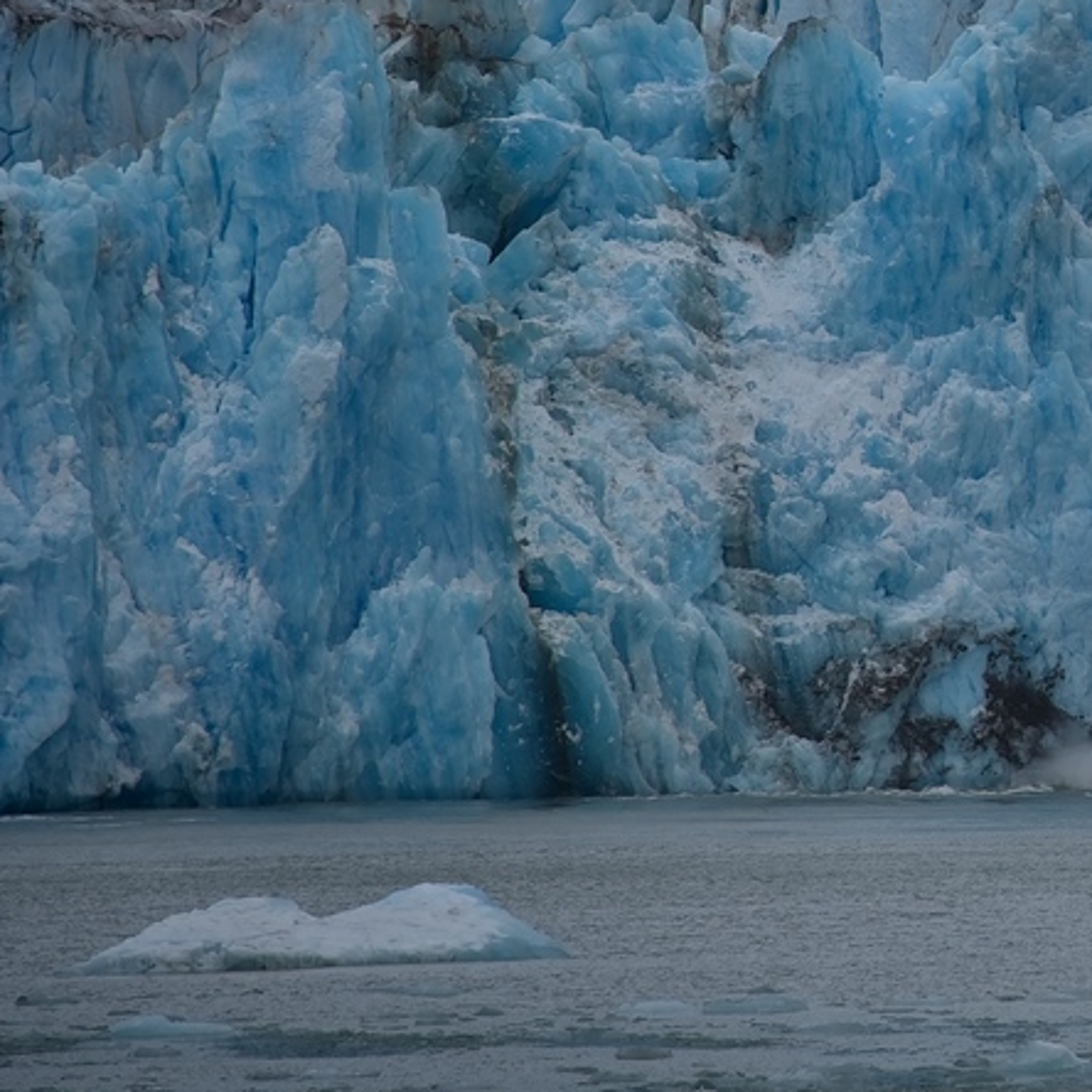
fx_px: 10493
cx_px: 1463
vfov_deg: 6.0
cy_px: 226
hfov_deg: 5.9
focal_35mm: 294
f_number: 5.6
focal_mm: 120
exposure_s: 1/250
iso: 100
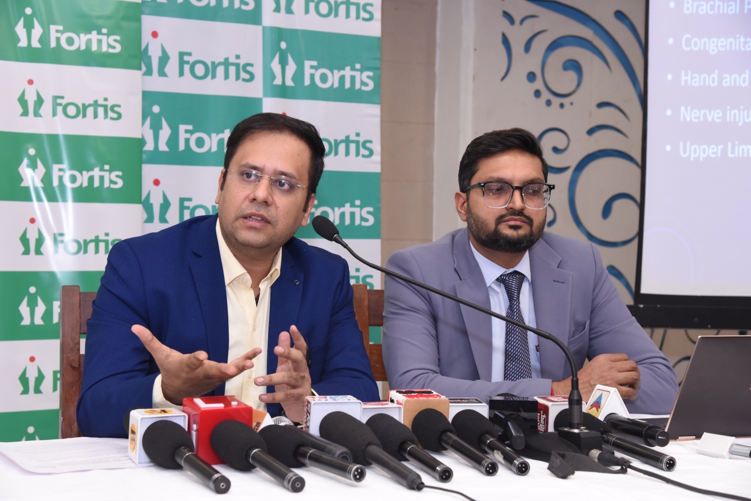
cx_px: 376
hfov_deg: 31.0
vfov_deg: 20.9
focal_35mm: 65
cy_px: 250
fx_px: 1356
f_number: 5.6
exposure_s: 1/100
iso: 2000
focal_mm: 65
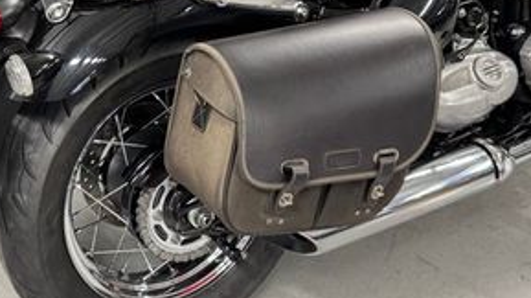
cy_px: 17
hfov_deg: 35.4
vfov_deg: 20.2
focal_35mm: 58
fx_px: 816
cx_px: 149
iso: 320
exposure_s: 1/50
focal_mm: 6.76
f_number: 1.78
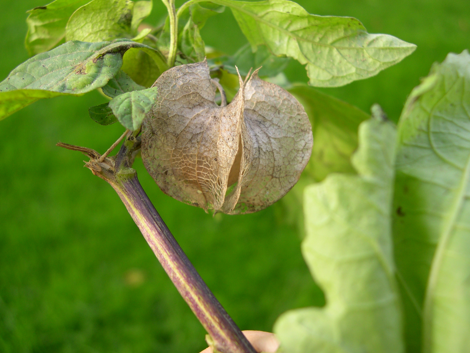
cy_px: 175
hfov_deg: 47.9
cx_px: 231
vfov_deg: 36.8
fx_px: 529
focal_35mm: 39
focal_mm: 8
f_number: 2.8
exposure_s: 1/206
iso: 100
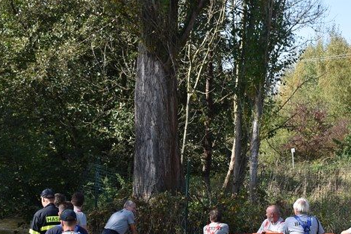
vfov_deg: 12.2
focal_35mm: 111
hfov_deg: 18.3
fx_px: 1083
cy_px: 237
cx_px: 259
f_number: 6.3
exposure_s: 1/160
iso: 100
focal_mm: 34
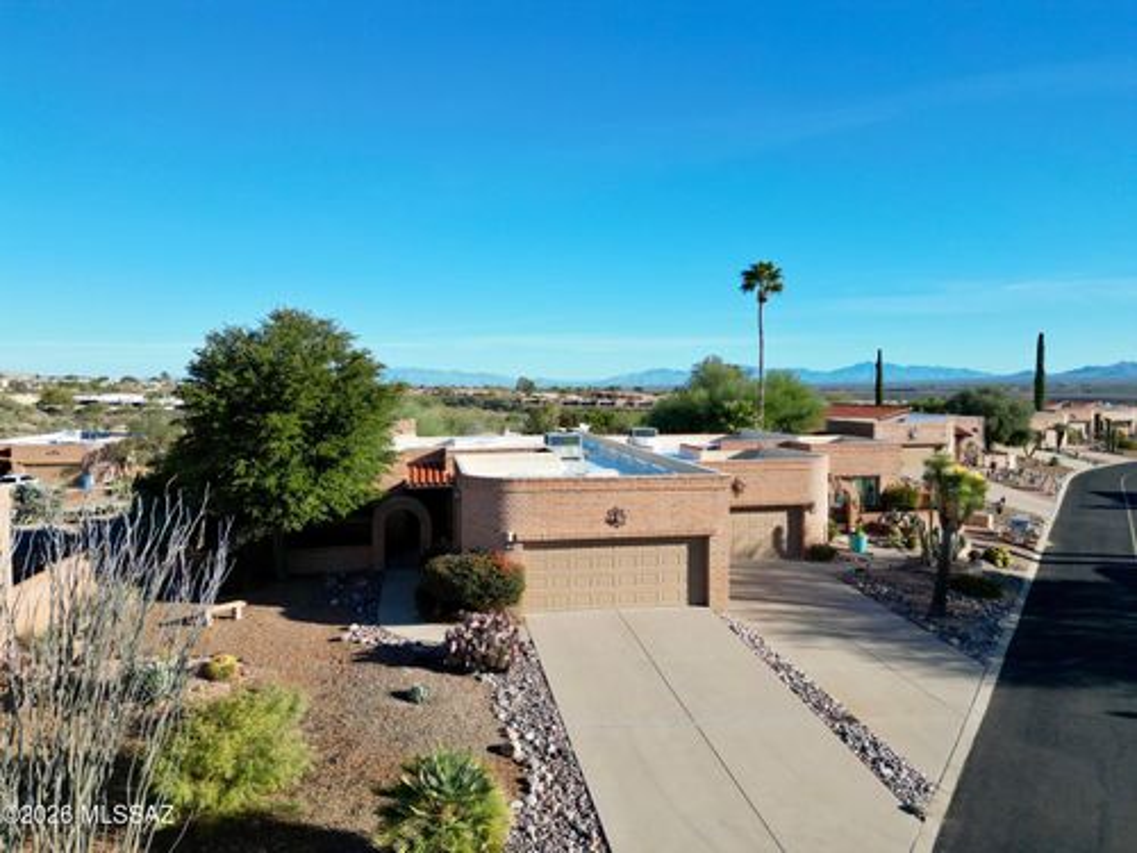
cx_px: 568
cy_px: 426
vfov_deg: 56.8
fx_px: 788
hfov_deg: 71.6
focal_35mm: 24
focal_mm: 6.72
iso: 120
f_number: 1.7
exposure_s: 1/725
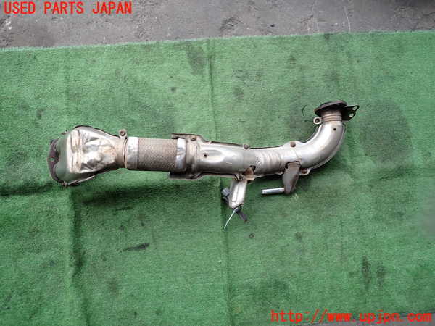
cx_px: 218
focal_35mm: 25
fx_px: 314
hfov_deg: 69.4
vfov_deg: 54.9
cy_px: 163
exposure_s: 1/125
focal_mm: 4.5
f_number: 2
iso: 125
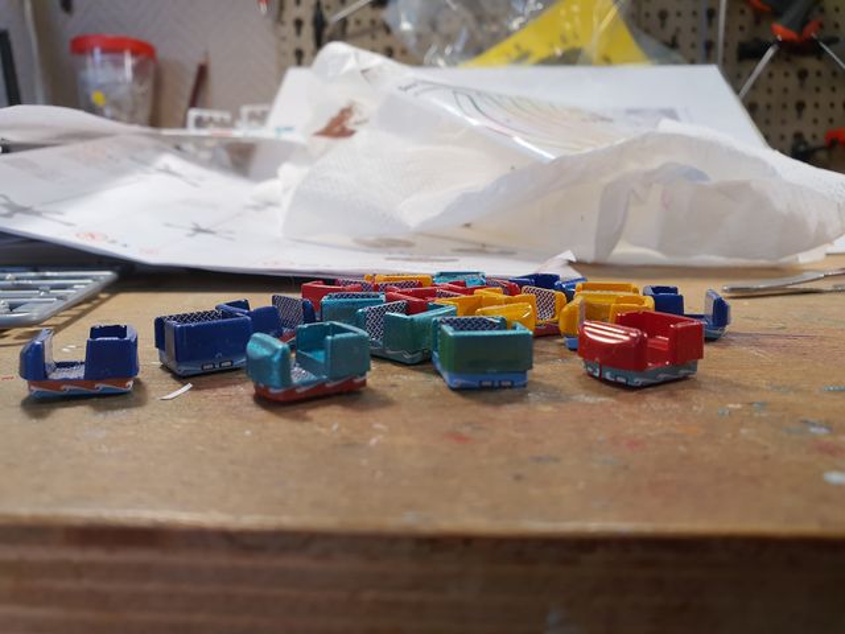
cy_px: 317
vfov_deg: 53.1
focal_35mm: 26
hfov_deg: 67.3
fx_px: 635
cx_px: 422
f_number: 2.4
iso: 80
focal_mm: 4.3
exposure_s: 1/100
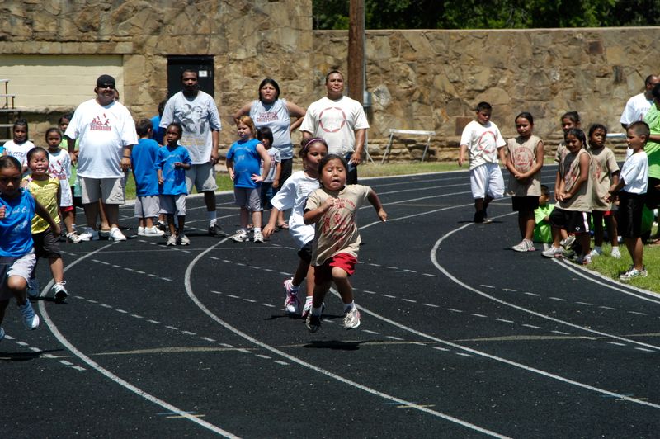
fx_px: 2610
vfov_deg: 9.6
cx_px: 330
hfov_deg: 14.4
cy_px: 220
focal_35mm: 142
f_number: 7.1
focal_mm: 95
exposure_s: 1/750
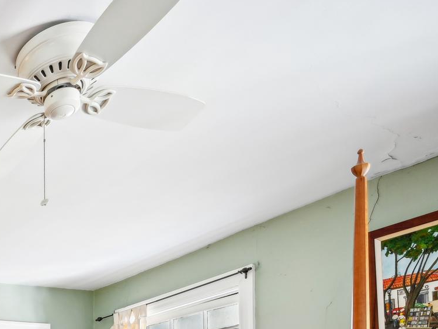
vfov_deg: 29.8
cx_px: -158
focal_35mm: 42
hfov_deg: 31.7
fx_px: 532
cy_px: 387
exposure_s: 1/3.33
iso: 400
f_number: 8
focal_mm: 16
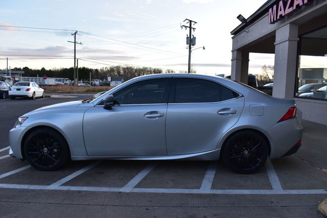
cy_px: 109
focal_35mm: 27
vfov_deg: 47.9
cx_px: 164
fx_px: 245
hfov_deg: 67.4
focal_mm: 18
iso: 400
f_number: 8
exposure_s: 1/60
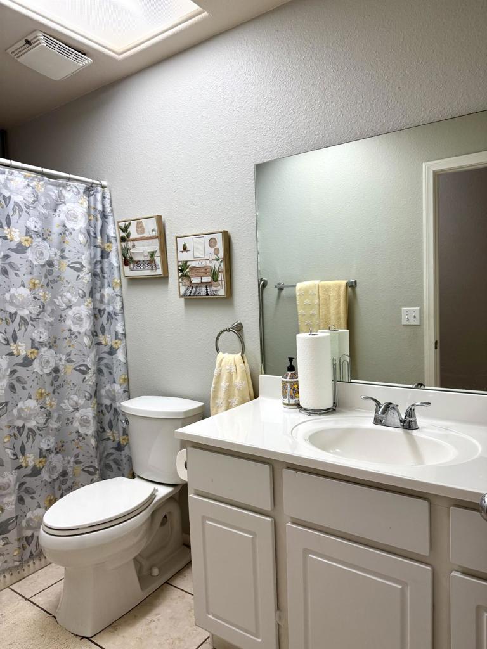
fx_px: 450
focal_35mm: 24
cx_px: 244
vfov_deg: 71.6
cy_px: 324
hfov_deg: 56.8
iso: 200
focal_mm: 6.76
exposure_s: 1/120
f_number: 1.78
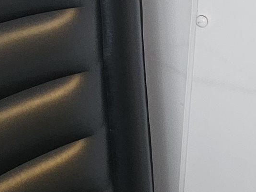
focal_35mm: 132
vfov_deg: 11.2
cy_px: 15
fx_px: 976
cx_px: 104
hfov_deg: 14.9
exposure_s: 1/30
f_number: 1.7
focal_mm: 6.3
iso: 640
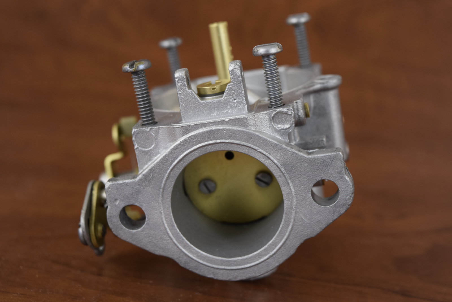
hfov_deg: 31.9
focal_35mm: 63
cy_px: 151
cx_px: 226
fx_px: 791
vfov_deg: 21.6
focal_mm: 42
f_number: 7.1
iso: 400
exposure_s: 1/125
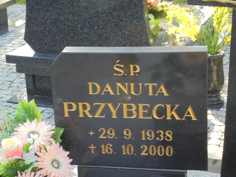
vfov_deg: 17.8
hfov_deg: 23.6
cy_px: 88
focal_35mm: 83
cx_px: 118
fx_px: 566
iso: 200
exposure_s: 1/60
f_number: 6.7
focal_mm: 14.9
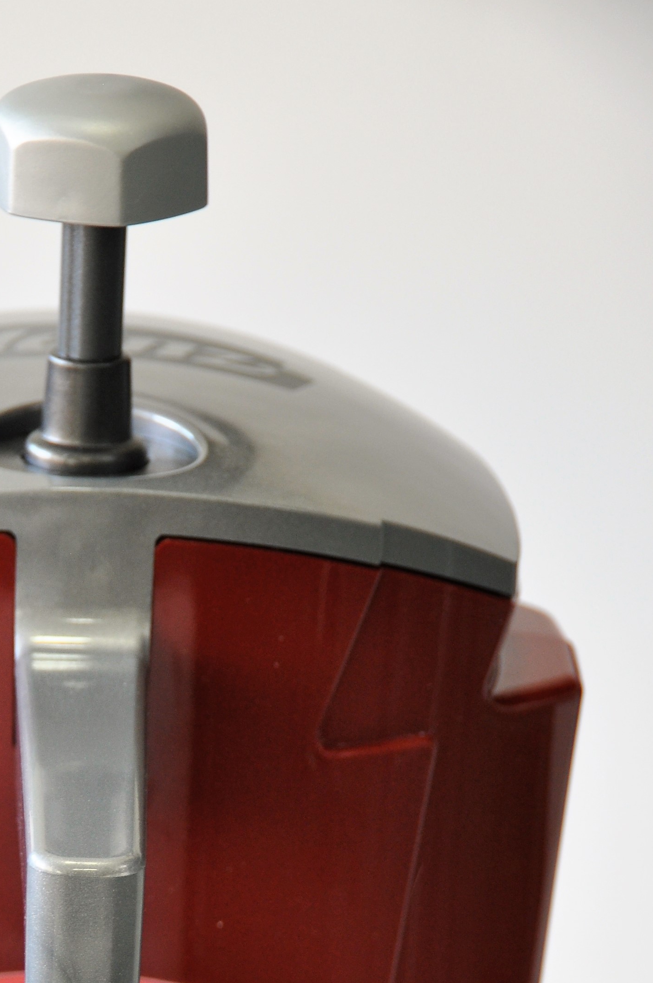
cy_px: 949
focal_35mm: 166
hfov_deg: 8.2
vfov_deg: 12.3
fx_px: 4529
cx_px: 83
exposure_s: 1/60
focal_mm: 55
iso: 400
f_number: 4.8
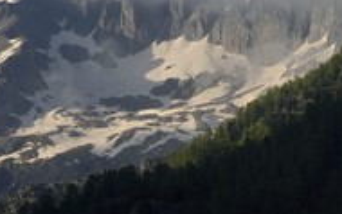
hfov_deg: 5.3
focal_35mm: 395
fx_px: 3684
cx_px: 268
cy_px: -11
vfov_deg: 3.3
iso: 200
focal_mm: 175
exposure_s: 1/250
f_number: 11
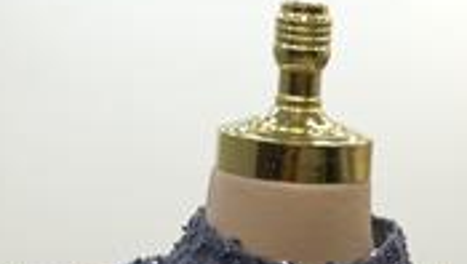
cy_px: 656
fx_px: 1922
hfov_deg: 13.8
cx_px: 291
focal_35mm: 155
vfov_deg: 7.3
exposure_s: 1/455
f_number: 1.78
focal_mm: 6.76
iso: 100
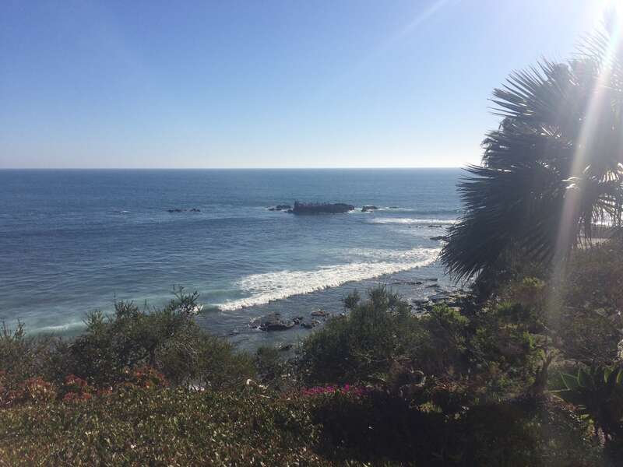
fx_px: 522
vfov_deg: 48.2
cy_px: 234
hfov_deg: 61.7
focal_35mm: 29
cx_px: 312
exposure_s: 1/4566
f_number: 2.2
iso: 32
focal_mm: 4.15
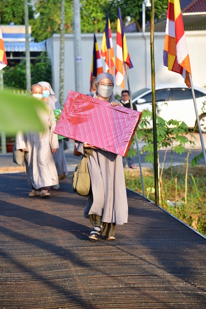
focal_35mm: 120
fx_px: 1029
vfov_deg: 17.1
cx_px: 103
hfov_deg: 11.4
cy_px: 154
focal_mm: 120
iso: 100
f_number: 4.5
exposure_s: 1/160
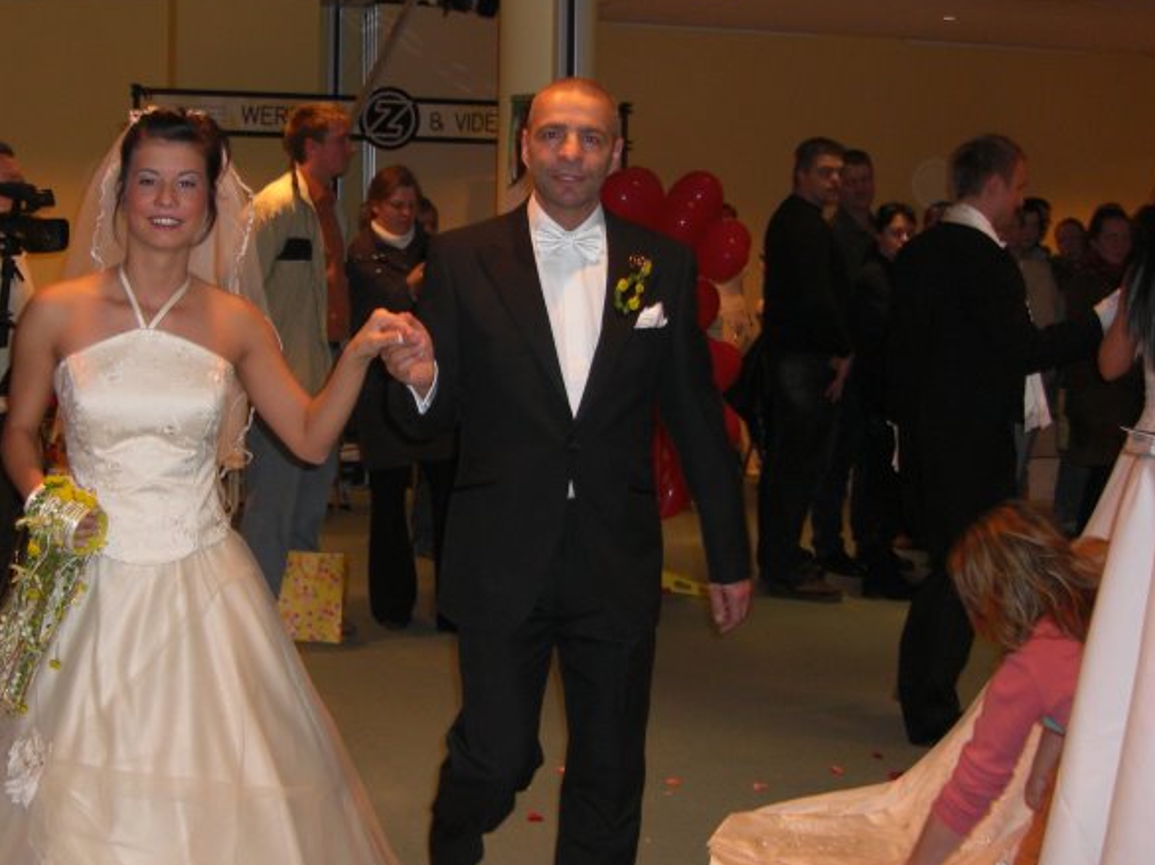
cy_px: 350
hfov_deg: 36.5
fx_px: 1734
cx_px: 407
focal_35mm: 52
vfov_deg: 27.9
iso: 200
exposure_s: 1/60
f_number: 2.8
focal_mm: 7.9
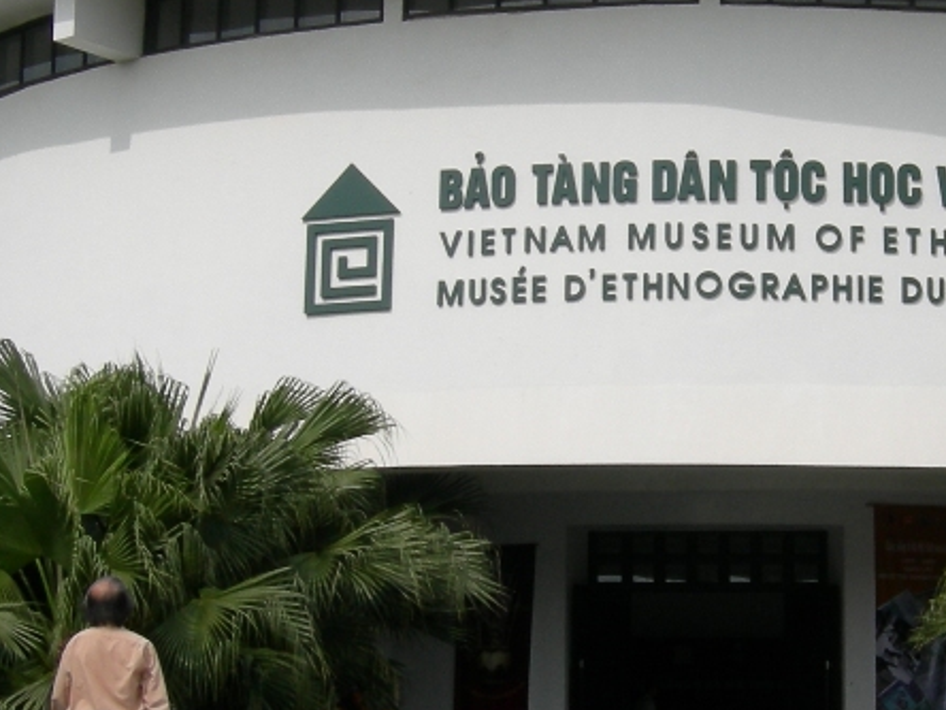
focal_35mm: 83
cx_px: 731
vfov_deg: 17.8
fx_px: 2268
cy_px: 377
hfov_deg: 23.3
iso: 64
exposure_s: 1/386
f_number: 6.8
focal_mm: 7.5
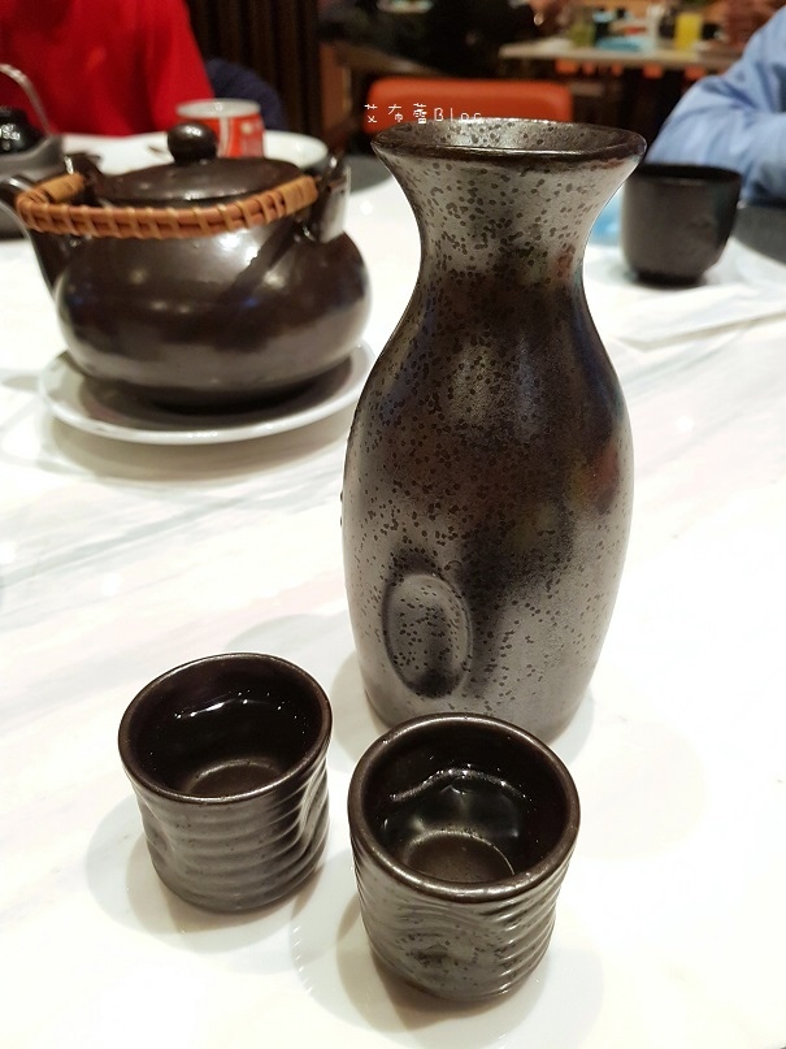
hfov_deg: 53.1
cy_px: 524
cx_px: 393
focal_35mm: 26
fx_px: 787
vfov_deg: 67.3
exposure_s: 1/50
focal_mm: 4.3
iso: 200
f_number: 1.7
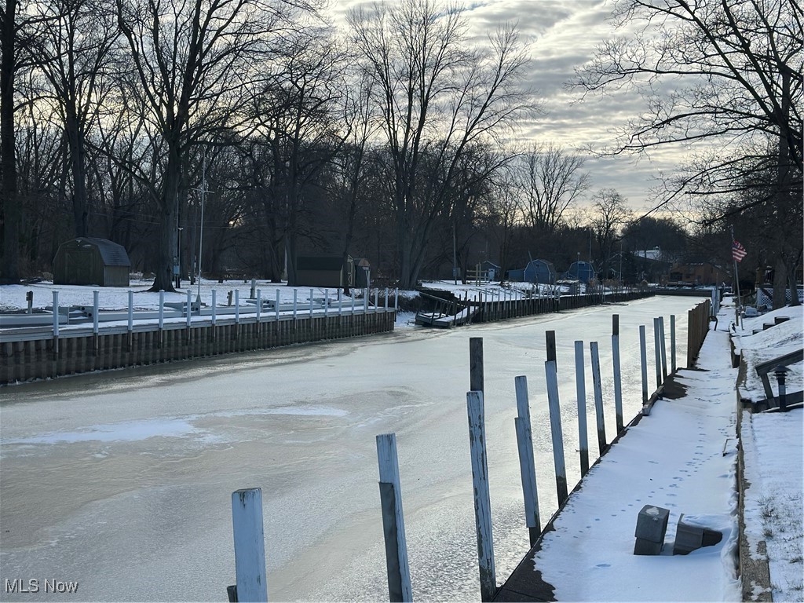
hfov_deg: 39.7
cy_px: 302
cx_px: 402
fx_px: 1115
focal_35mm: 48
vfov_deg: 30.3
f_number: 1.78
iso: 100
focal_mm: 6.86
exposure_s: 1/4367
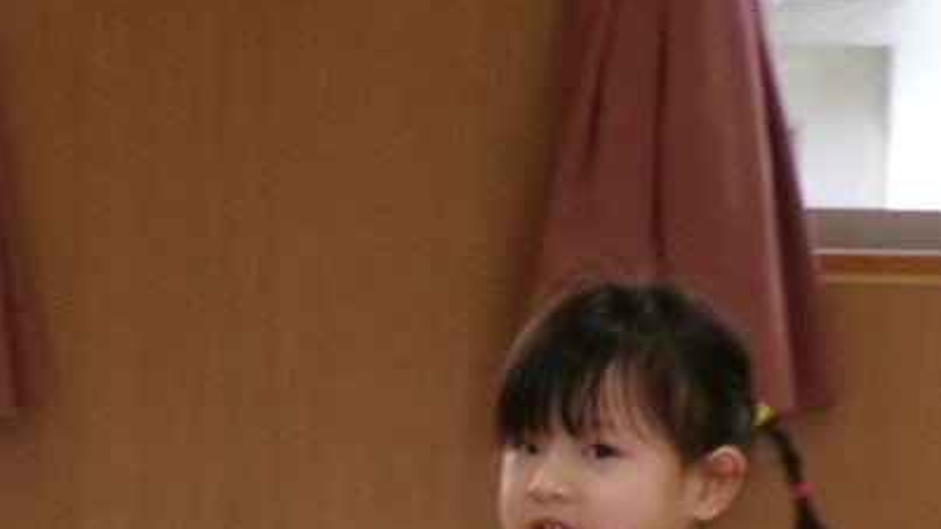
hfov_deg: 6.9
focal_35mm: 313
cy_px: 799
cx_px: 308
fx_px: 7810
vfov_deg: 3.9
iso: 400
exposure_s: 1/40
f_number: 6.2
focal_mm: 20.6
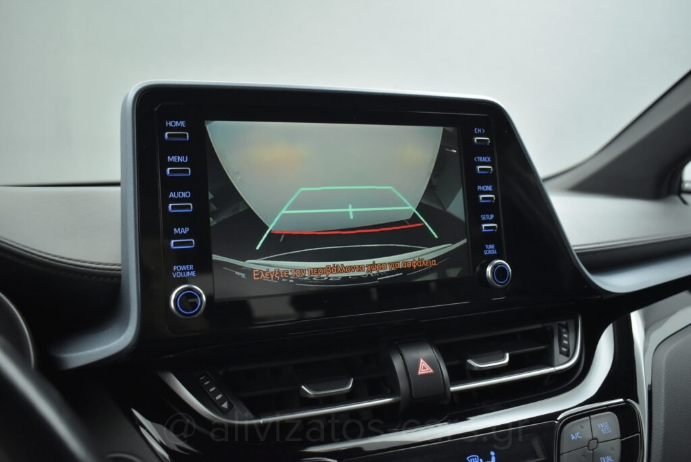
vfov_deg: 43.7
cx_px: 346
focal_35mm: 30
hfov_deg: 61.9
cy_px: 231
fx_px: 576
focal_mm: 20
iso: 1600
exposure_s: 1/60
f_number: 3.5
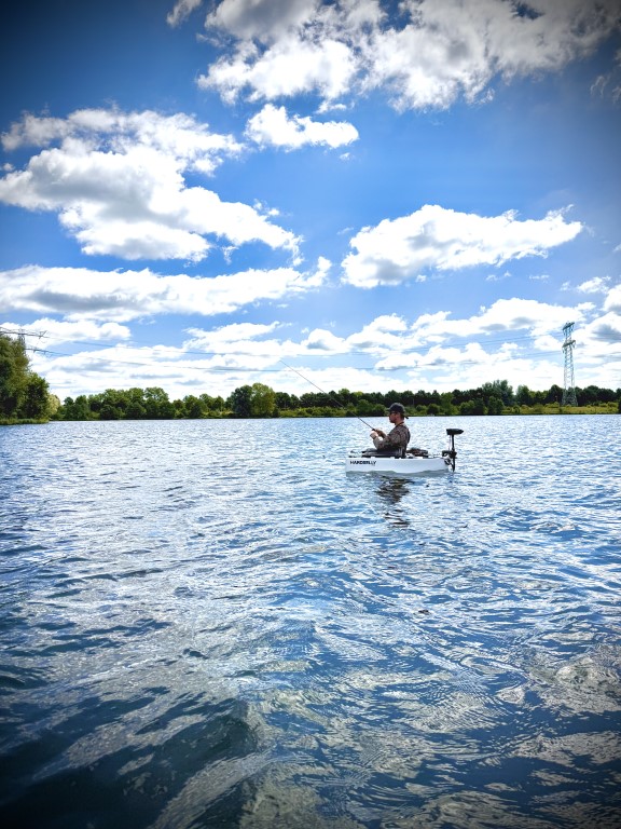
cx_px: 310
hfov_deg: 56.8
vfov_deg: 71.6
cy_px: 414
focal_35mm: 24
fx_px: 574
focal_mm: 6.76
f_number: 1.78
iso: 80
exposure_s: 1/11905
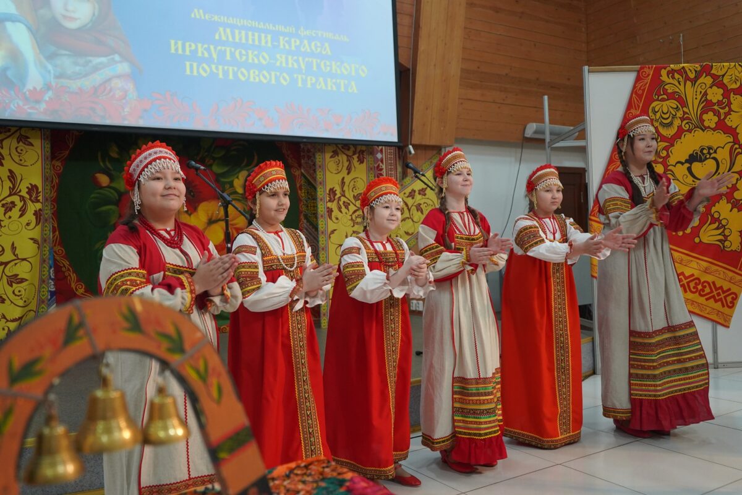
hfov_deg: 61.9
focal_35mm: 30
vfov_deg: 43.6
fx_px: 618
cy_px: 248
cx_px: 371
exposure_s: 1/160
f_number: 4
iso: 2500
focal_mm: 30
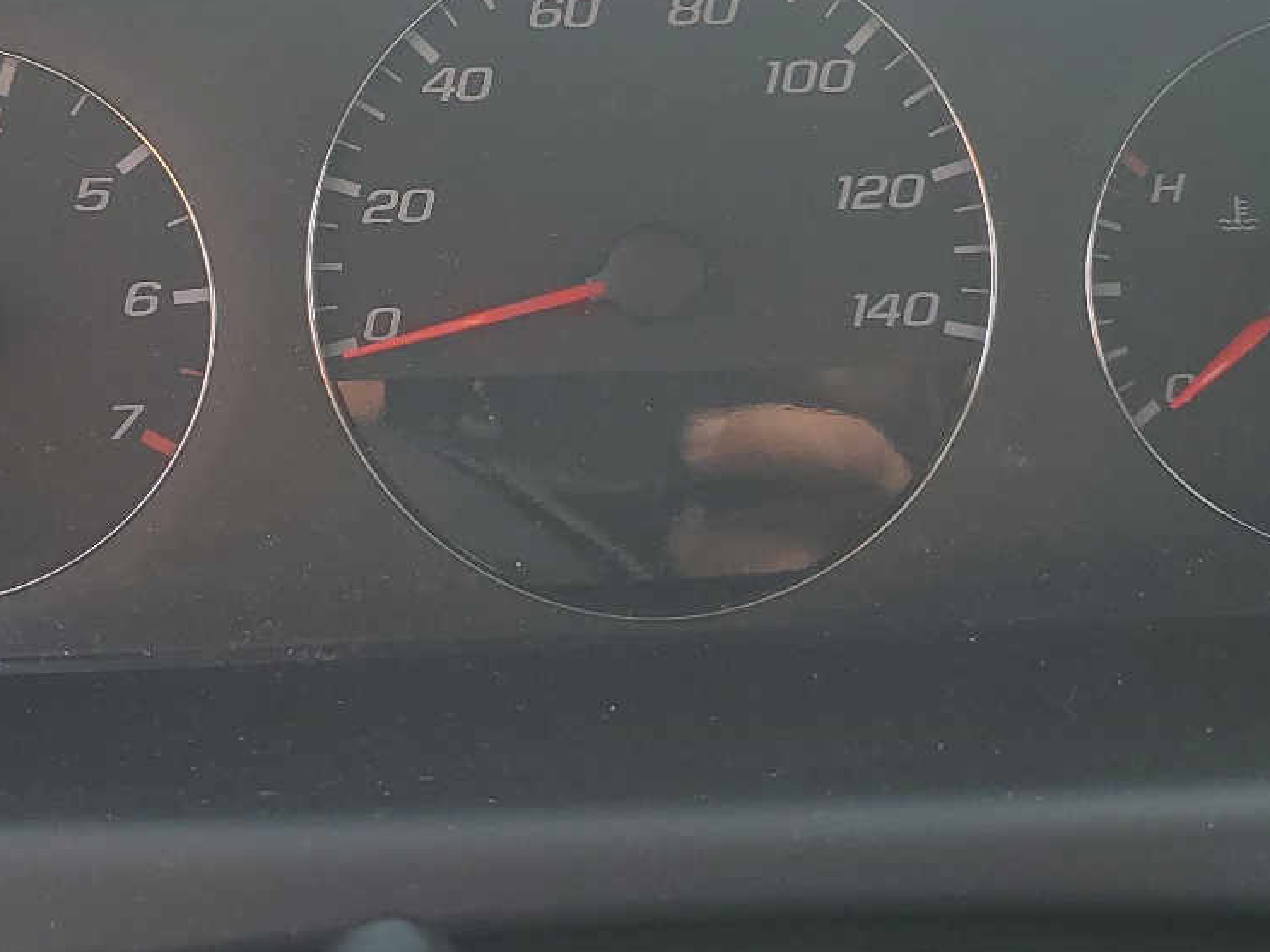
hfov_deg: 34.3
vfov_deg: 25.8
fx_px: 2054
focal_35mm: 56
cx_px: 585
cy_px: 234
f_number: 1.5
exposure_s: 1/400
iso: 50
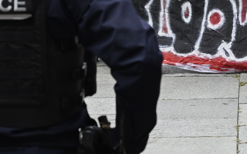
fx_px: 1777
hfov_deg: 7.9
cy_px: -26
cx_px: 242
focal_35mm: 264
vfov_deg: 5.0
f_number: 5.6
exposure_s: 1/640
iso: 800
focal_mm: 63
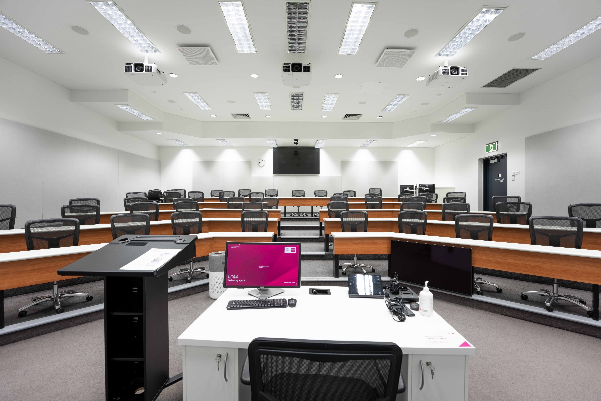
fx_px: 234
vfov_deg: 81.2
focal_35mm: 14
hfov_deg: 104.3
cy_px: 200
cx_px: 300
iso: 100
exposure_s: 1/200
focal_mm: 14
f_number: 8
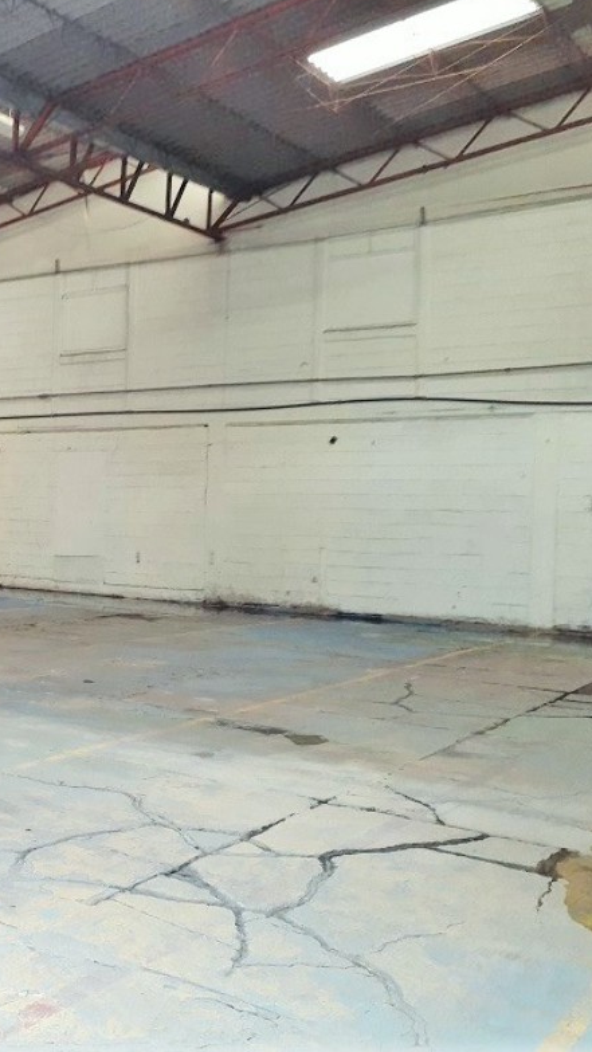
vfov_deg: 50.5
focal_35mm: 40
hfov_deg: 27.3
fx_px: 1116
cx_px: -51
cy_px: 517
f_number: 1.9
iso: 250
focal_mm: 3.6
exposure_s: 1/40
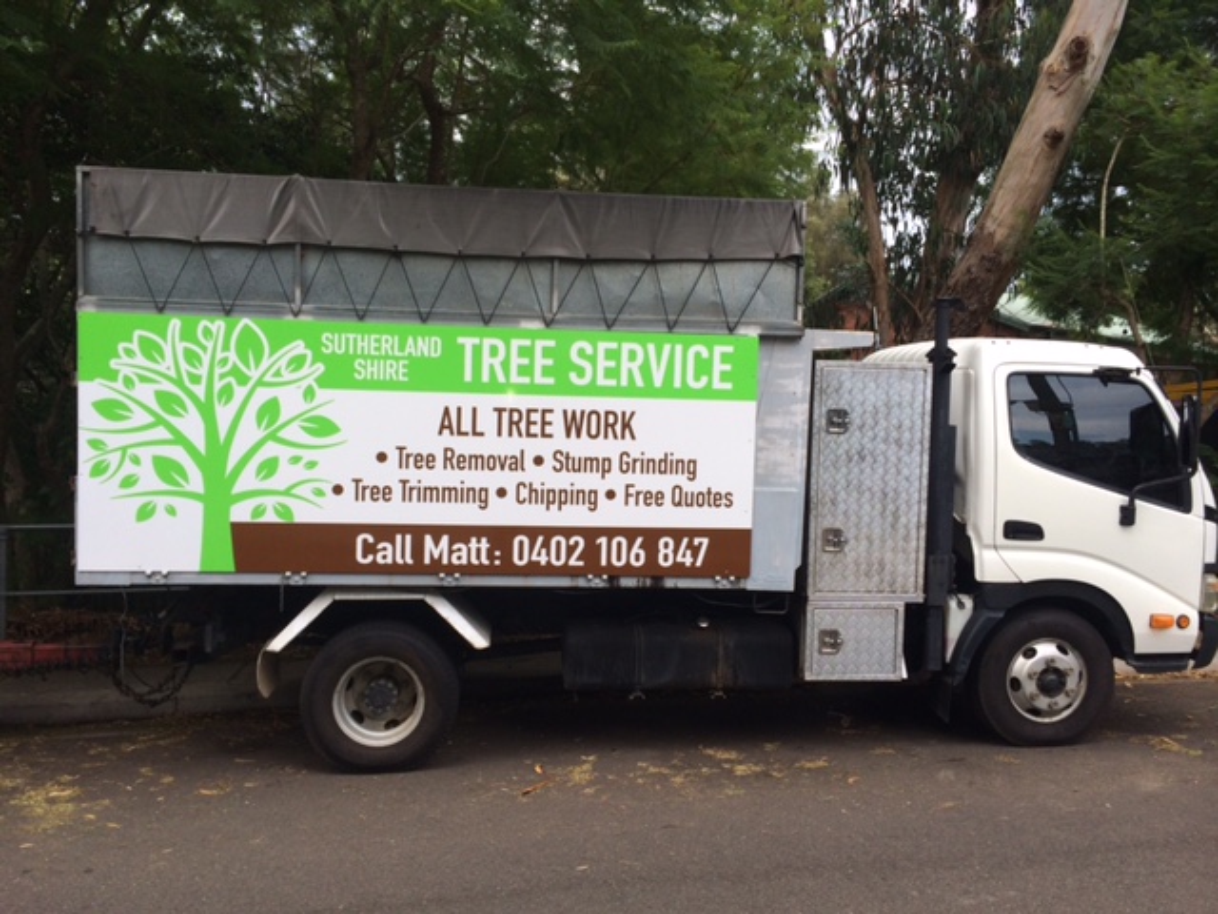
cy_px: 457
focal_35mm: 30
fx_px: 1056
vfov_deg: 46.8
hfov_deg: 60.0
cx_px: 609
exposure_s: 1/308
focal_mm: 4.12
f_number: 2.2
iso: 40
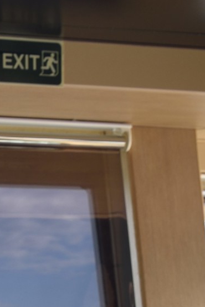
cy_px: 642
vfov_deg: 12.2
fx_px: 1256
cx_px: -51
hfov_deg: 9.2
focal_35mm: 147
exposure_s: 1/160
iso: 200
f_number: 7.1
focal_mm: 34
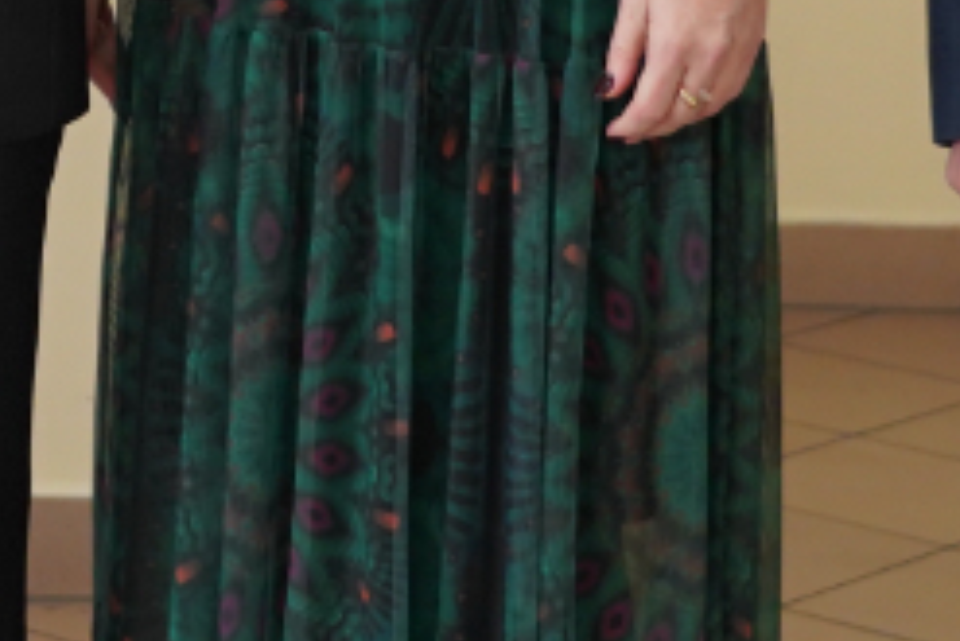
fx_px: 5336
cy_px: -282
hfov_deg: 10.1
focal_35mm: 200
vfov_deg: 6.8
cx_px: -311
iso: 1250
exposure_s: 1/160
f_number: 4
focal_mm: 38
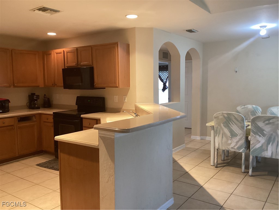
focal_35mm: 31
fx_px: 250
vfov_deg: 45.4
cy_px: 105
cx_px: 140
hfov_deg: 58.4
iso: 250
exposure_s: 1/40
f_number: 2.4
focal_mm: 3.3
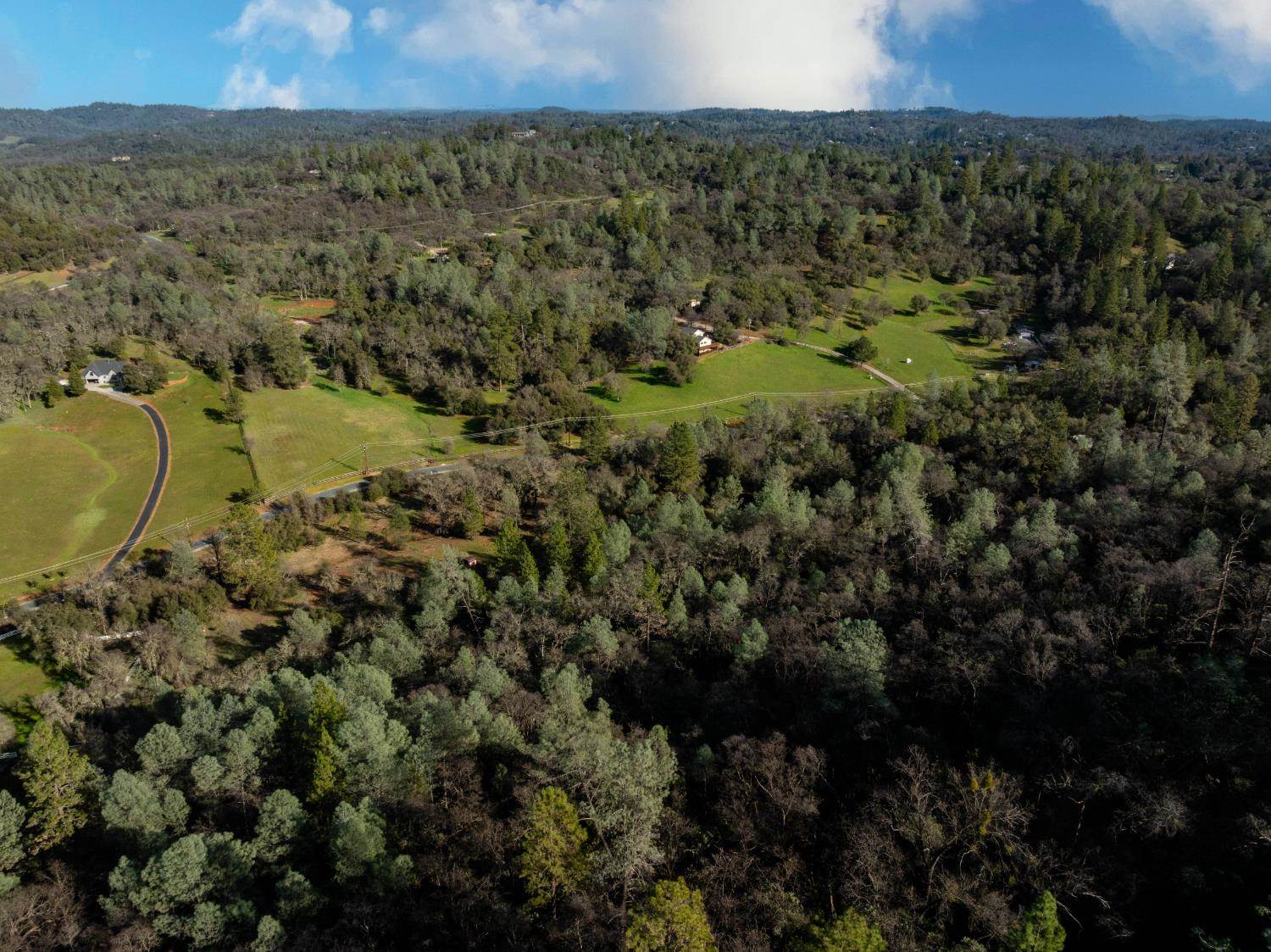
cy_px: 476
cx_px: 636
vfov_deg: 56.8
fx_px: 881
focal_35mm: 24
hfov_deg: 71.6
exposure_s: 1/160
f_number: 11
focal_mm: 12.29
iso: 100
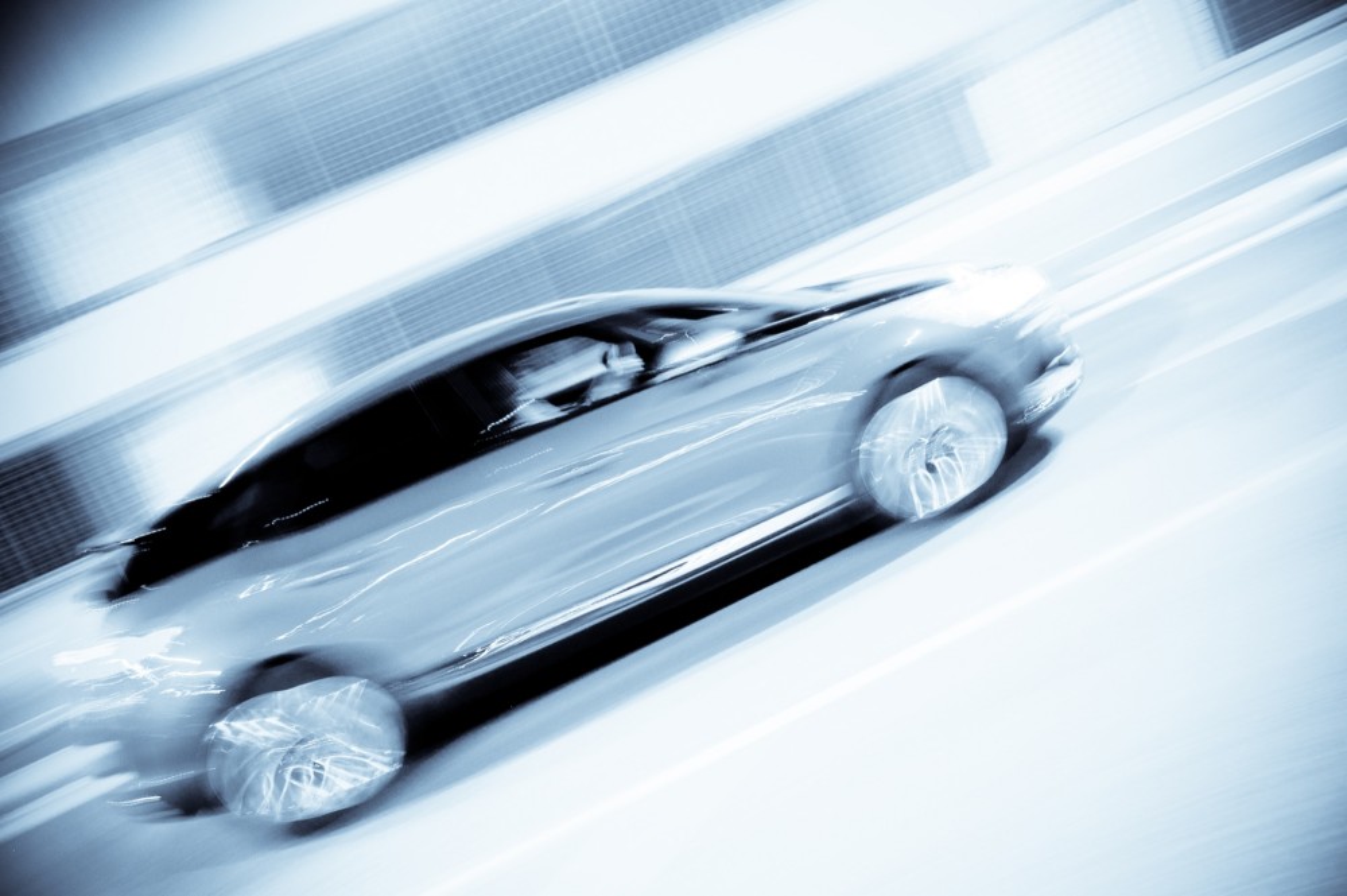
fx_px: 1421
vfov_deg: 35.0
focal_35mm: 38
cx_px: 674
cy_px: 448
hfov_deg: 50.7
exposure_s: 1/6
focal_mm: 38
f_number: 4
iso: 3200
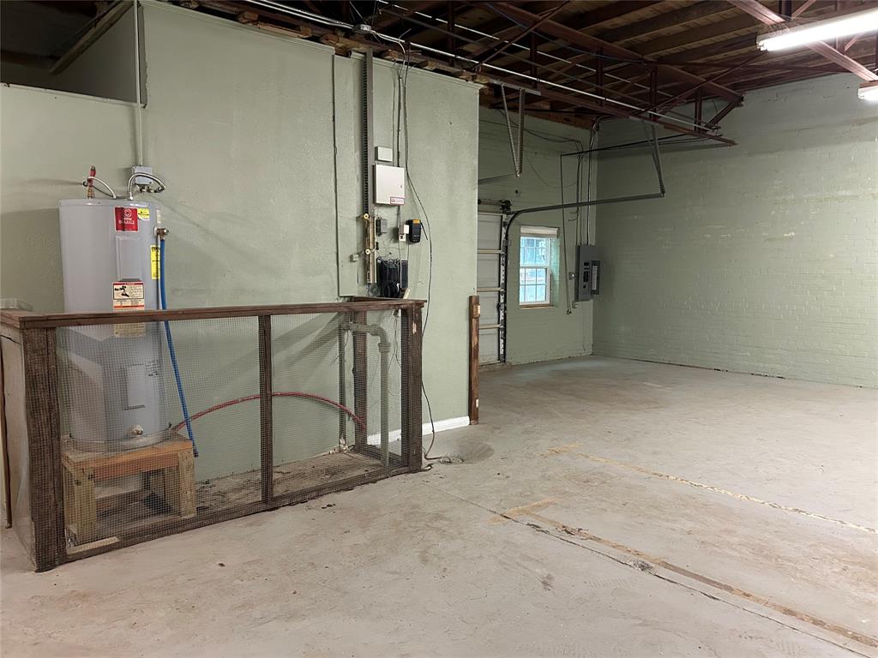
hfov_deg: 67.3
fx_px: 659
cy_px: 329
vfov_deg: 53.1
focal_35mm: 26
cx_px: 439
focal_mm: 5.7
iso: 500
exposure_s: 1/60
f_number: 1.5
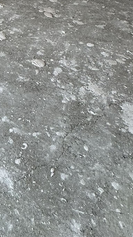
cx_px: -45
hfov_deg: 22.8
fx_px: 288
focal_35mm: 46
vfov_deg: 31.5
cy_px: -88
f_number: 2.2
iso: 40
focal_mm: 2.22
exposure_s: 1/188
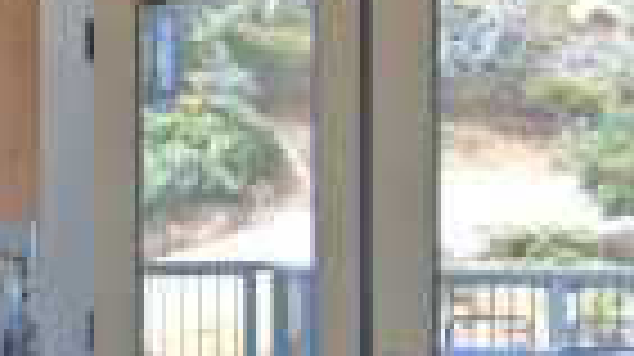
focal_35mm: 78
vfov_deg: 15.5
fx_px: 1305
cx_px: -155
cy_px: 237
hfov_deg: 24.4
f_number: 6.3
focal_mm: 15
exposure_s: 1/200
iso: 720
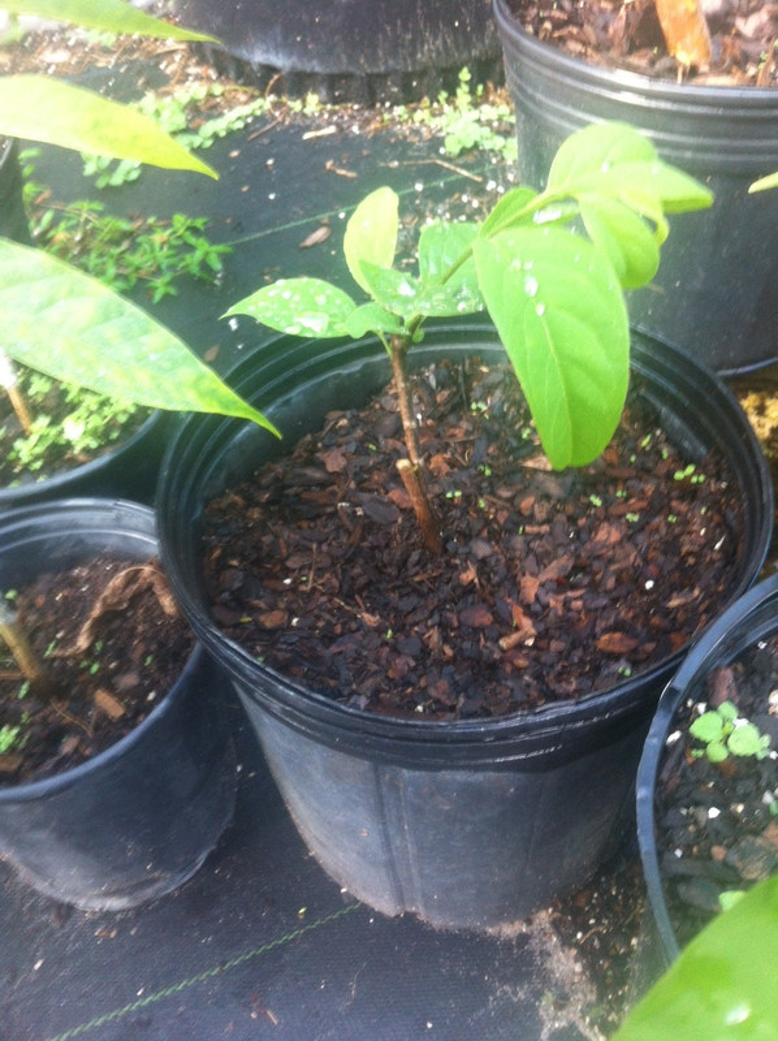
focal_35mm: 35
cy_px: 520
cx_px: 389
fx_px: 1051
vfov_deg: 52.7
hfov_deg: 40.6
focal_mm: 3.85
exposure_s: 1/15
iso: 125
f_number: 2.8
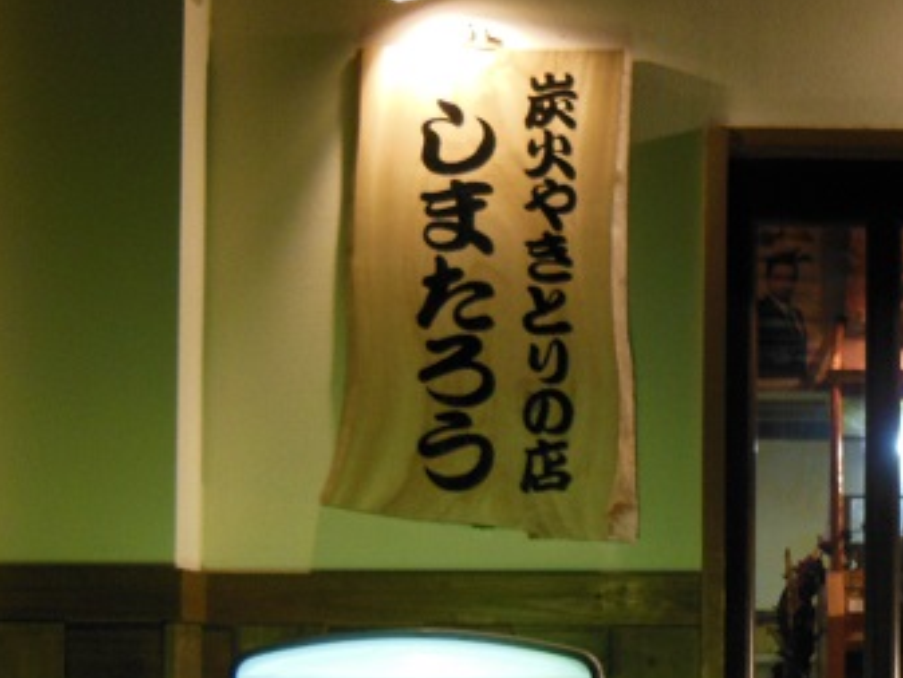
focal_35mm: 80
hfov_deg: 23.8
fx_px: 2088
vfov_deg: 18.2
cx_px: 785
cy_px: 599
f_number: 4.1
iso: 400
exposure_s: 1/8
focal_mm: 6.9
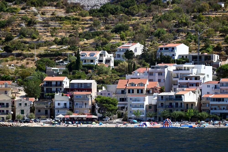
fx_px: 1900
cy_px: 76
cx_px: 114
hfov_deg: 6.9
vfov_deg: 4.6
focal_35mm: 300
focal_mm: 300
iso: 100
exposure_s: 1/400
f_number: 5.6
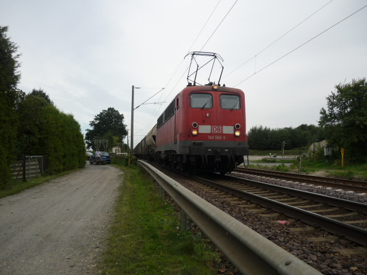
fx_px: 350
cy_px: 138
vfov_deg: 42.9
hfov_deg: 55.4
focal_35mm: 33
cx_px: 184
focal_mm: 5.5
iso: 100
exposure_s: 1/1000
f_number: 2.8
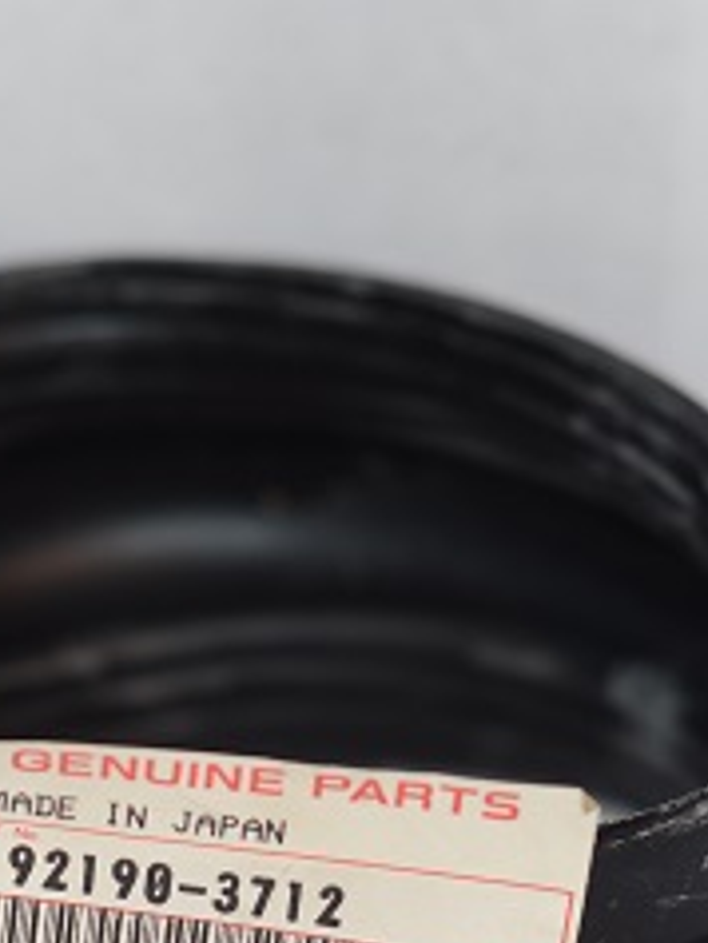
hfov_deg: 7.7
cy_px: 738
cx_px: 263
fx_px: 5286
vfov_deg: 10.2
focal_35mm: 194
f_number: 2.8
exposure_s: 1/60
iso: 100
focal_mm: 50
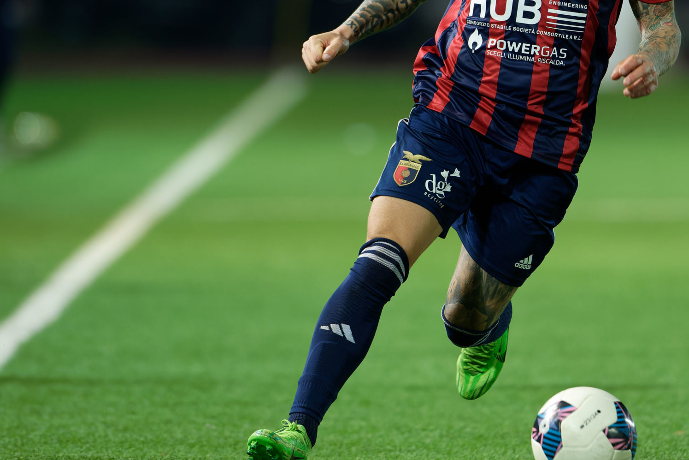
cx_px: 485
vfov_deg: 2.0
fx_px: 13110
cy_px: 110
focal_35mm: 685
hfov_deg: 3.0
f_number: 3.5
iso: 2500
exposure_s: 1/1000
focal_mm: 400
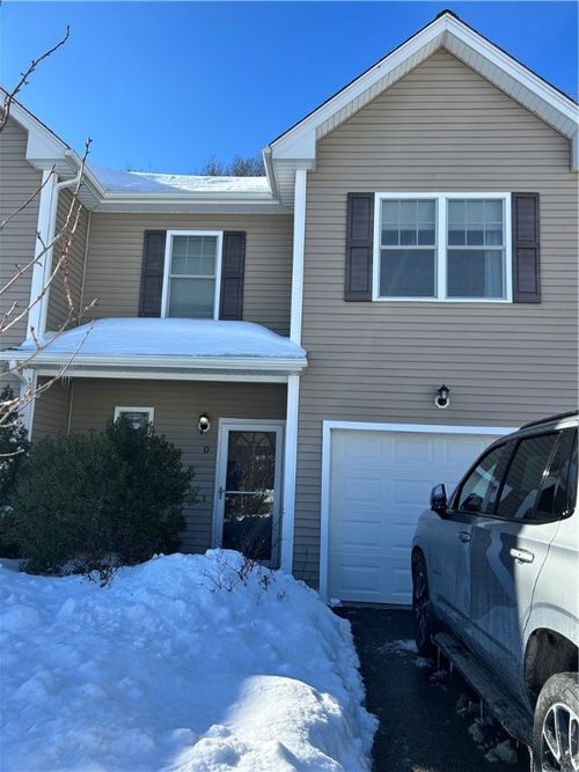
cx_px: 290
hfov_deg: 53.0
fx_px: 580
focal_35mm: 26
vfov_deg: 67.3
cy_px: 386
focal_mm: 5.7
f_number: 1.5
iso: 50
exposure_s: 1/2571
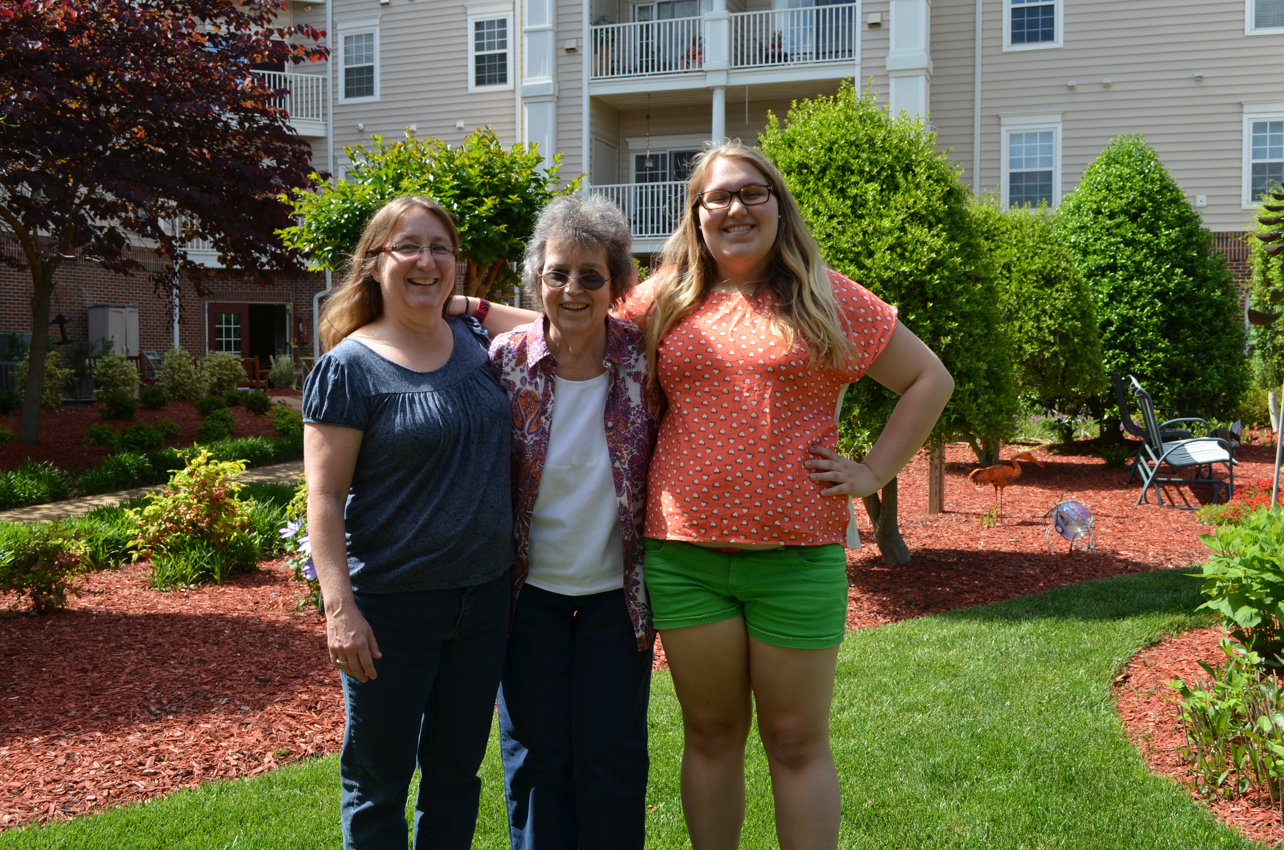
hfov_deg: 53.2
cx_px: 642
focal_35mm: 36
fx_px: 1281
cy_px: 425
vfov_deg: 36.7
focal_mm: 24
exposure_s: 1/250
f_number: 8
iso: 180
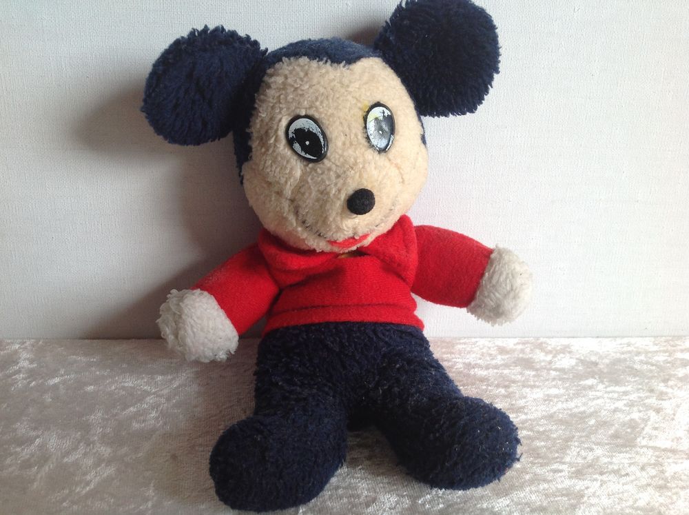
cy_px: 258
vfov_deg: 40.6
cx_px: 344
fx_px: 696
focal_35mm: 35
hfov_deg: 52.7
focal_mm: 4.28
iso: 64
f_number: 2.4
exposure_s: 1/120
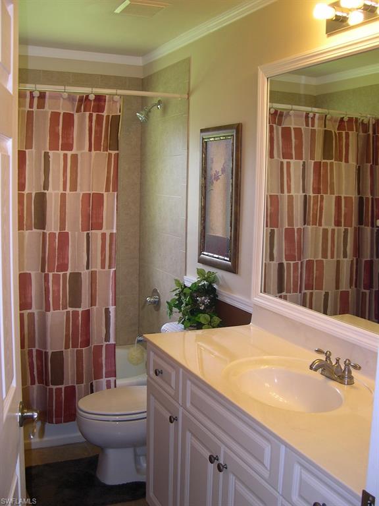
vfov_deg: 49.0
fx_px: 555
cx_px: 190
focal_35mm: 38
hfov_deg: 37.7
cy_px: 253
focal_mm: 8
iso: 100
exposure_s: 1/30
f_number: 2.8
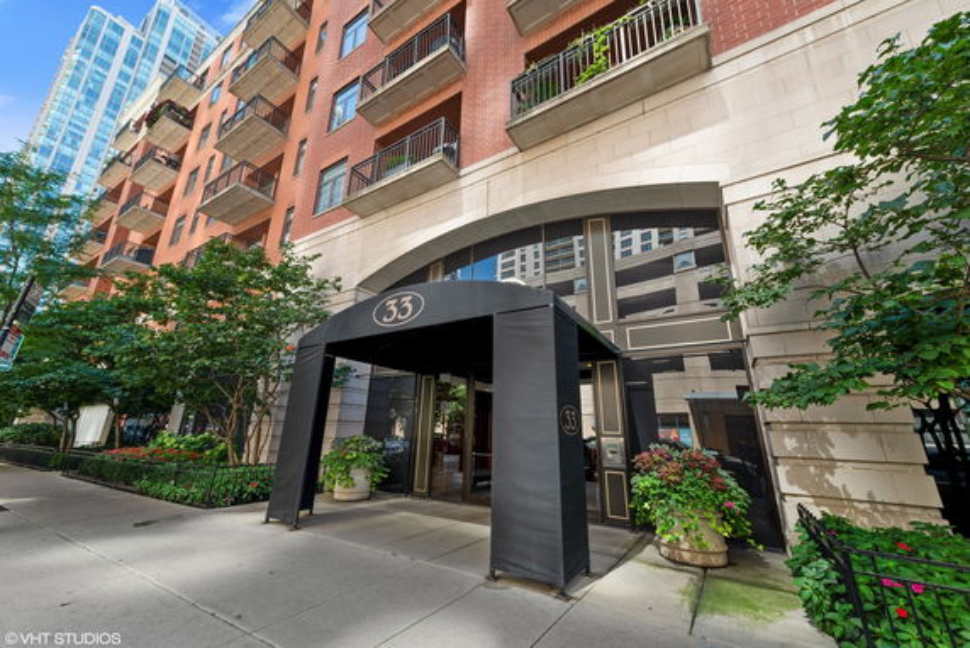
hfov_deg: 104.2
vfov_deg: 81.3
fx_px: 377
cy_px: 324
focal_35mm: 14
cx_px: 485
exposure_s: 1/30
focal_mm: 14
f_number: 8
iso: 100
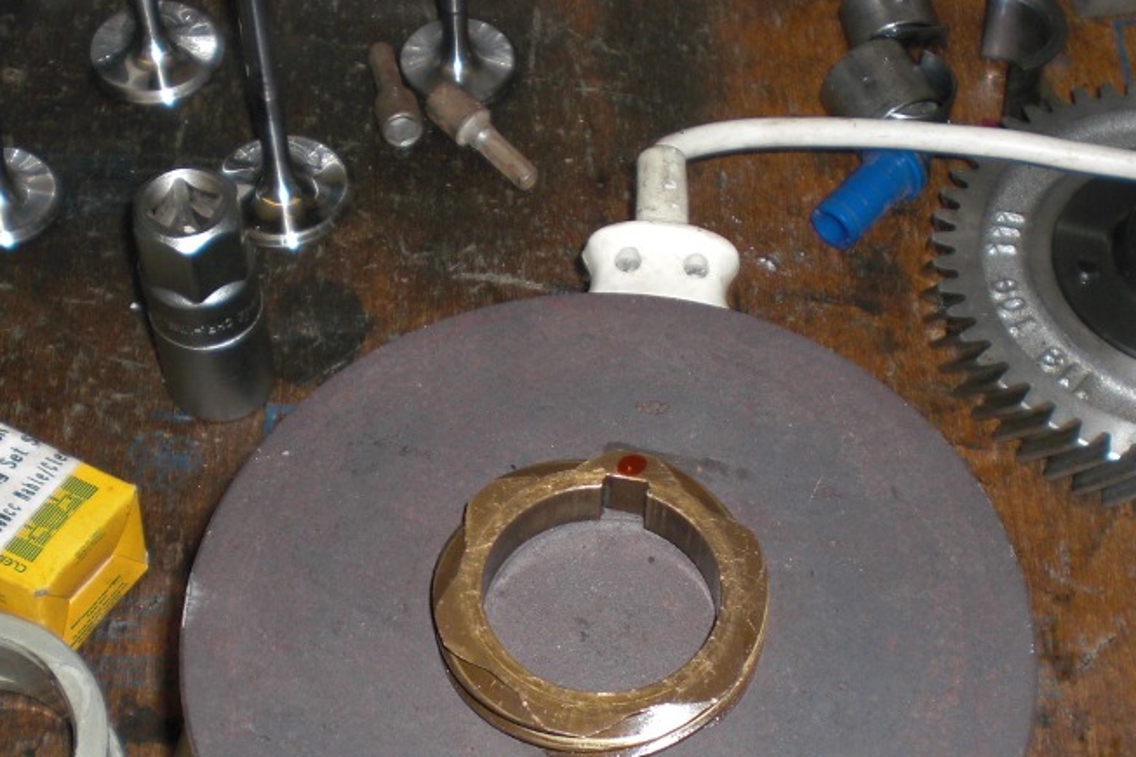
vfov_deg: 21.7
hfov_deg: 32.4
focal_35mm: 62
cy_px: 573
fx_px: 1956
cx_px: 564
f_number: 3.1
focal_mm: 6.3
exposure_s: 1/60
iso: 100
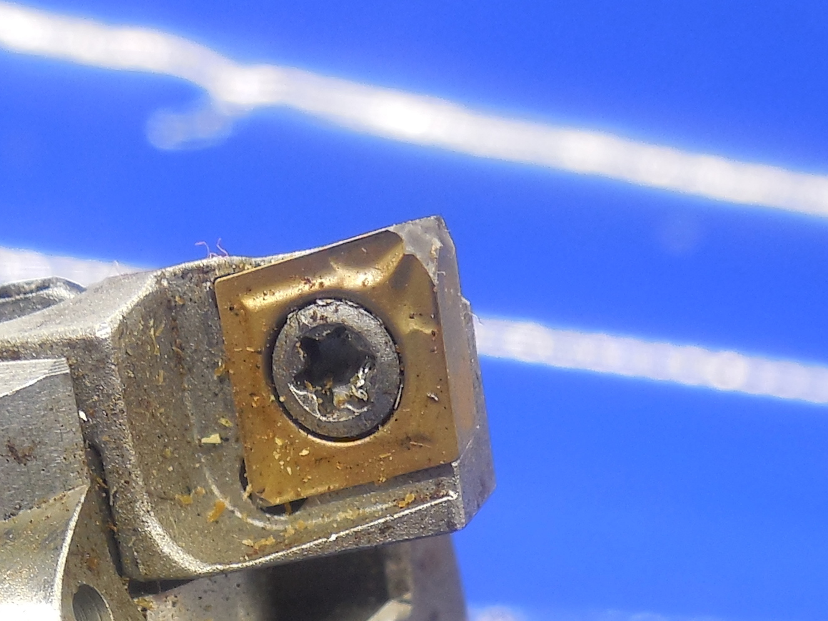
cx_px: 267
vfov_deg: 16.4
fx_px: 2081
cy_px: 695
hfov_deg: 22.4
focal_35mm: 87
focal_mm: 4.5
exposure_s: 1/50
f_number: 3.3
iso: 125
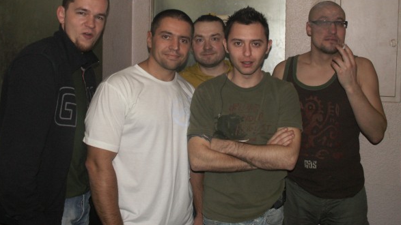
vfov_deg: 30.3
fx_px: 415
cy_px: 82
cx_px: 198
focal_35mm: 39
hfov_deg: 51.6
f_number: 2.8
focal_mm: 5.86
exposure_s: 1/40
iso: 160
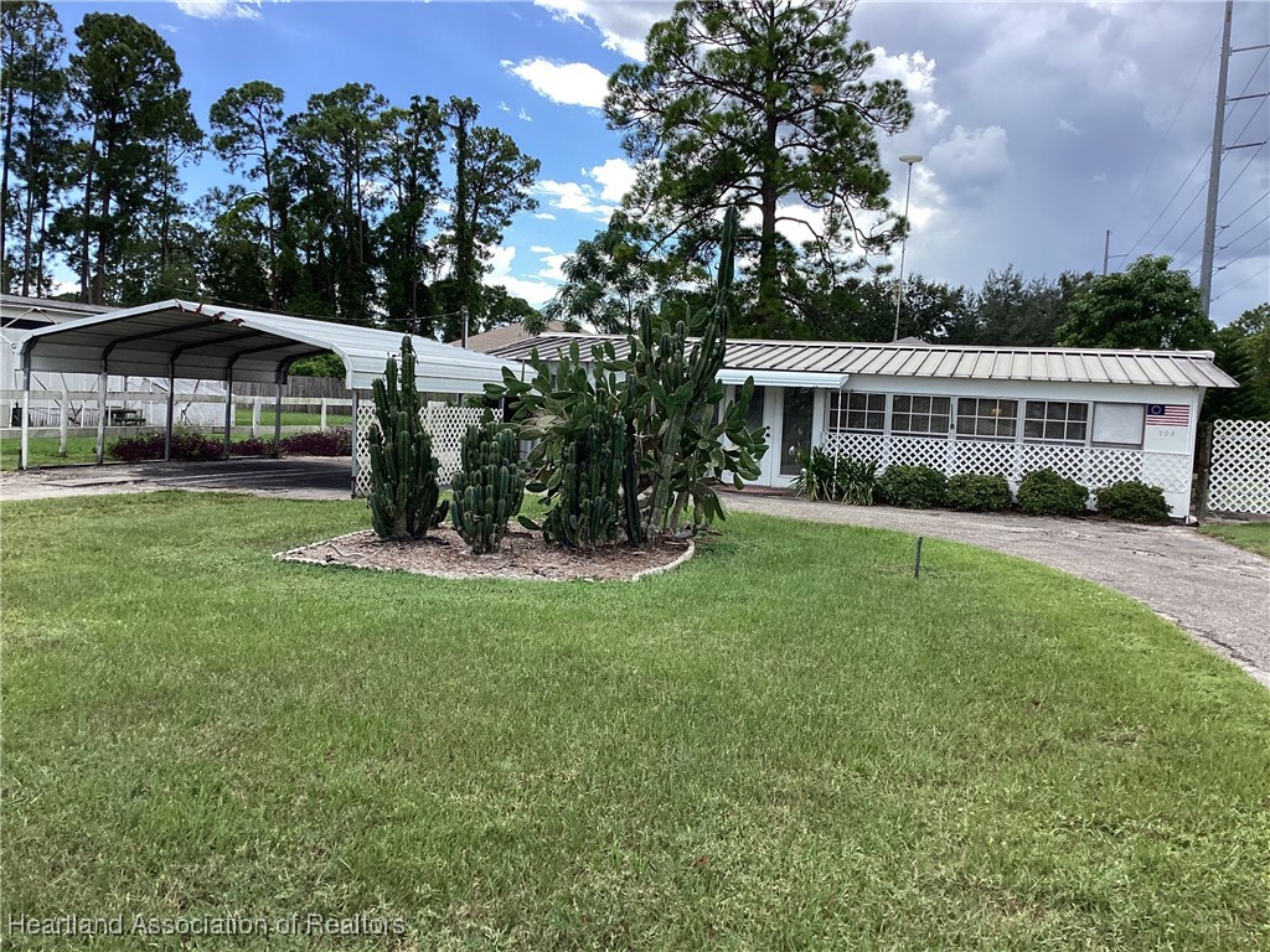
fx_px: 1137
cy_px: 476
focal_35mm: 31
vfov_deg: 45.4
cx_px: 635
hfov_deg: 58.4
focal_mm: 3.3
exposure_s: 1/916
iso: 25
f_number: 2.4
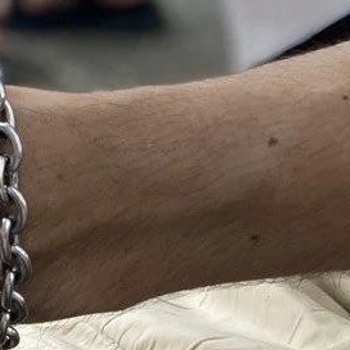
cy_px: -162
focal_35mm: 145
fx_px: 1659
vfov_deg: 11.6
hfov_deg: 10.5
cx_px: -477
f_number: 1.8
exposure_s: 1/393
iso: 20
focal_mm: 3.99
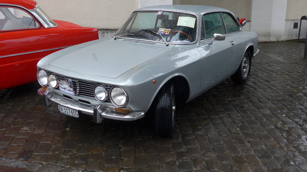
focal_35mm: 40
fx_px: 326
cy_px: 64
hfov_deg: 50.5
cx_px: 154
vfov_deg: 29.6
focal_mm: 7.5
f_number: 2.8
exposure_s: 1/125
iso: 80
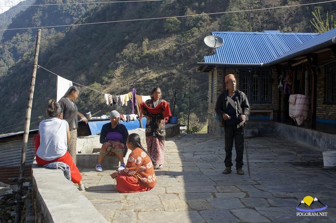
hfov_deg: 46.4
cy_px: 112
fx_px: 392
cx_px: 168
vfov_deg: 31.8
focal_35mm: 42
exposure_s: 1/50
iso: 160
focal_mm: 28
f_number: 7.1
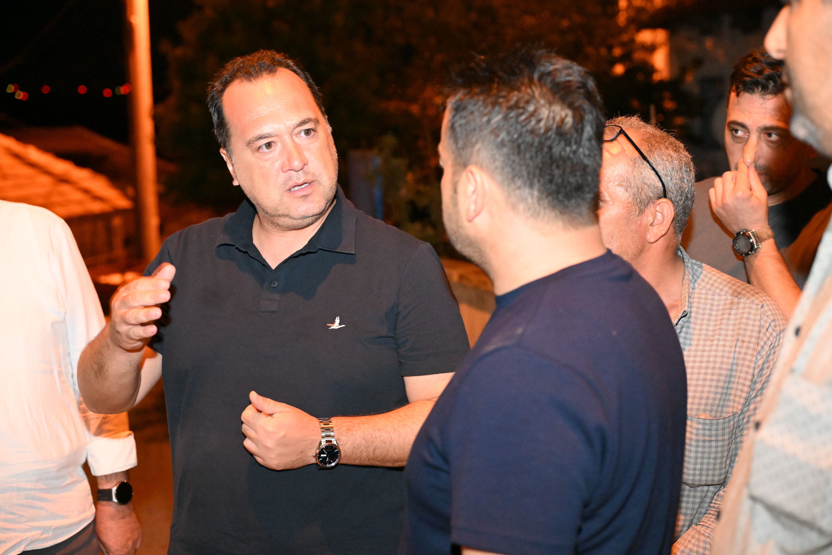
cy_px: 278
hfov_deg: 33.4
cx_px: 416
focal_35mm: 60
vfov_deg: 22.6
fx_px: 1387
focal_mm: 60
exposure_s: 1/40
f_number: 4
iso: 14400
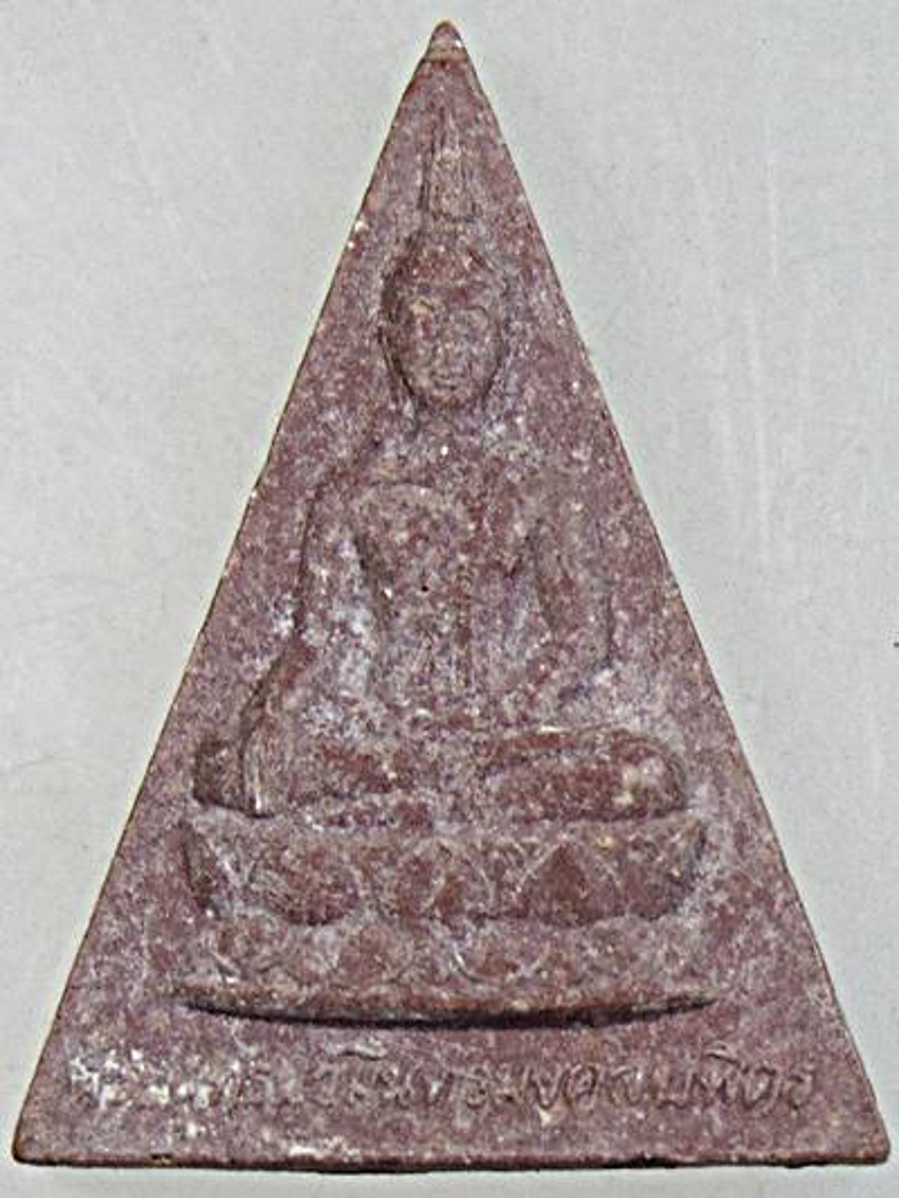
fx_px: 2458
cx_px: 450
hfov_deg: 20.7
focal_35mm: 71
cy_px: 599
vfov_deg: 27.4
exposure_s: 1/60
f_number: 3.7
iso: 80
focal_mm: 12.8
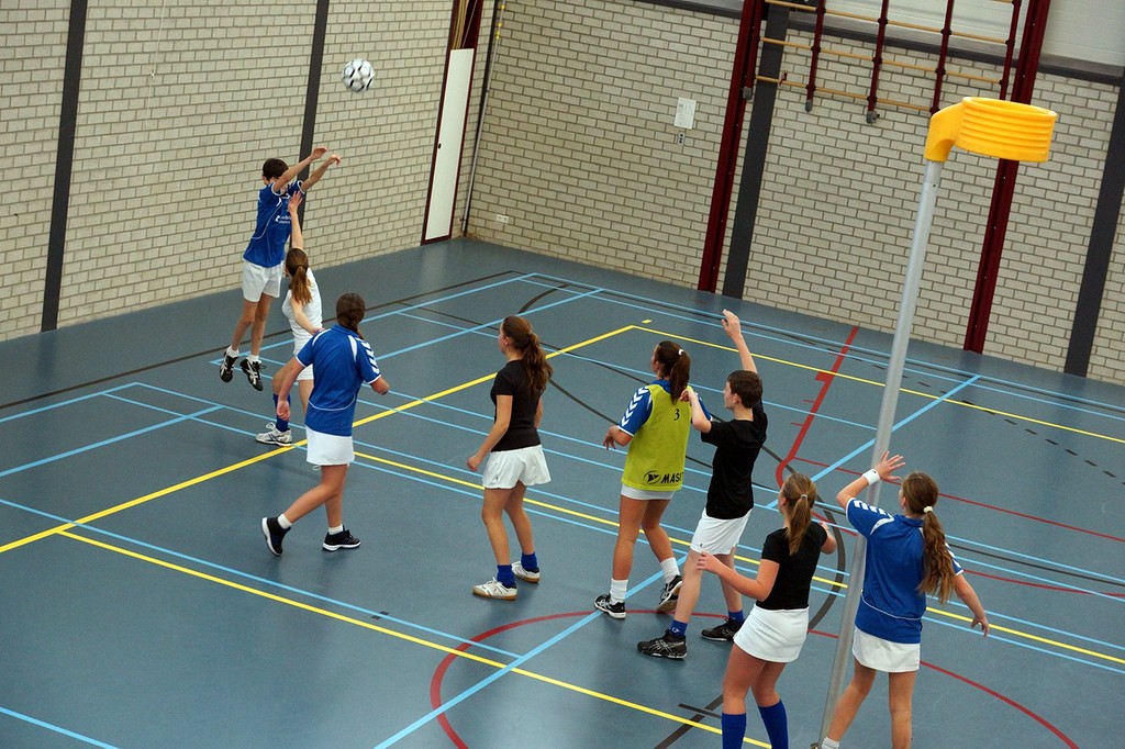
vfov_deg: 18.2
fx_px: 2343
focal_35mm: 75
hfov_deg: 27.0
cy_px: 374
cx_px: 562
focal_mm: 50
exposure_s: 1/200
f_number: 4
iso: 1250
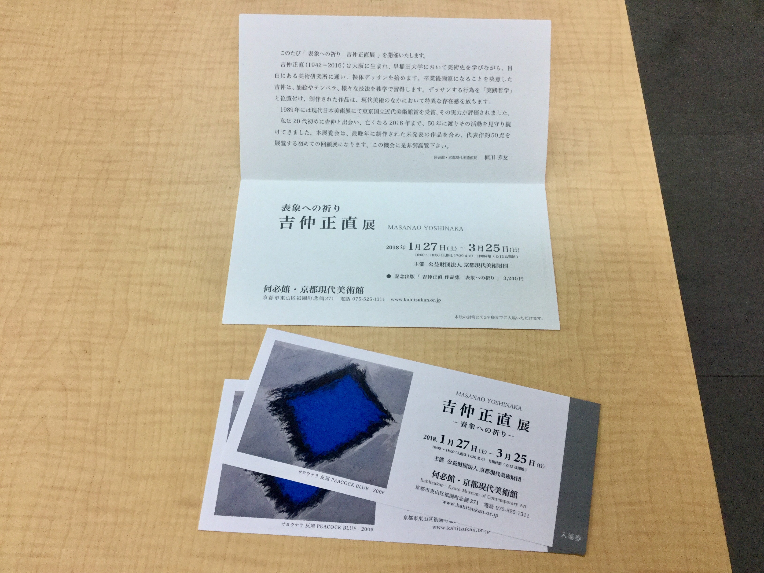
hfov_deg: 58.4
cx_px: 382
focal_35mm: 31
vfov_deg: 45.4
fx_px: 684
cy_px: 286
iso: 40
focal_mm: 3.3
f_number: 2.4
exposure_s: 1/30
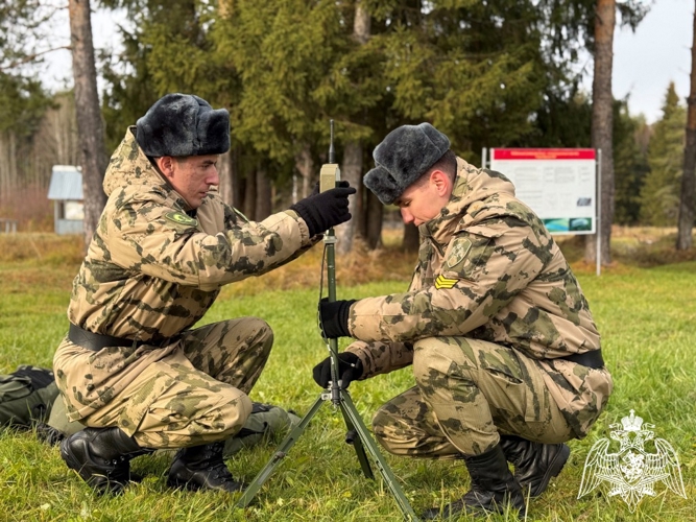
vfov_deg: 30.3
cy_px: 261
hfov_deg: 39.7
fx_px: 965
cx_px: 348
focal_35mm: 48
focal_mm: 6.76
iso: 80
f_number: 1.78
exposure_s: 1/620
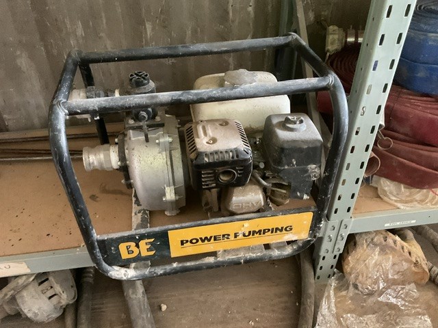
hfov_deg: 61.7
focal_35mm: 29
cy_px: 164
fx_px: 367
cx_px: 219
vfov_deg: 48.2
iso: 500
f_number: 1.8
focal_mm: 3
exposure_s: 1/30
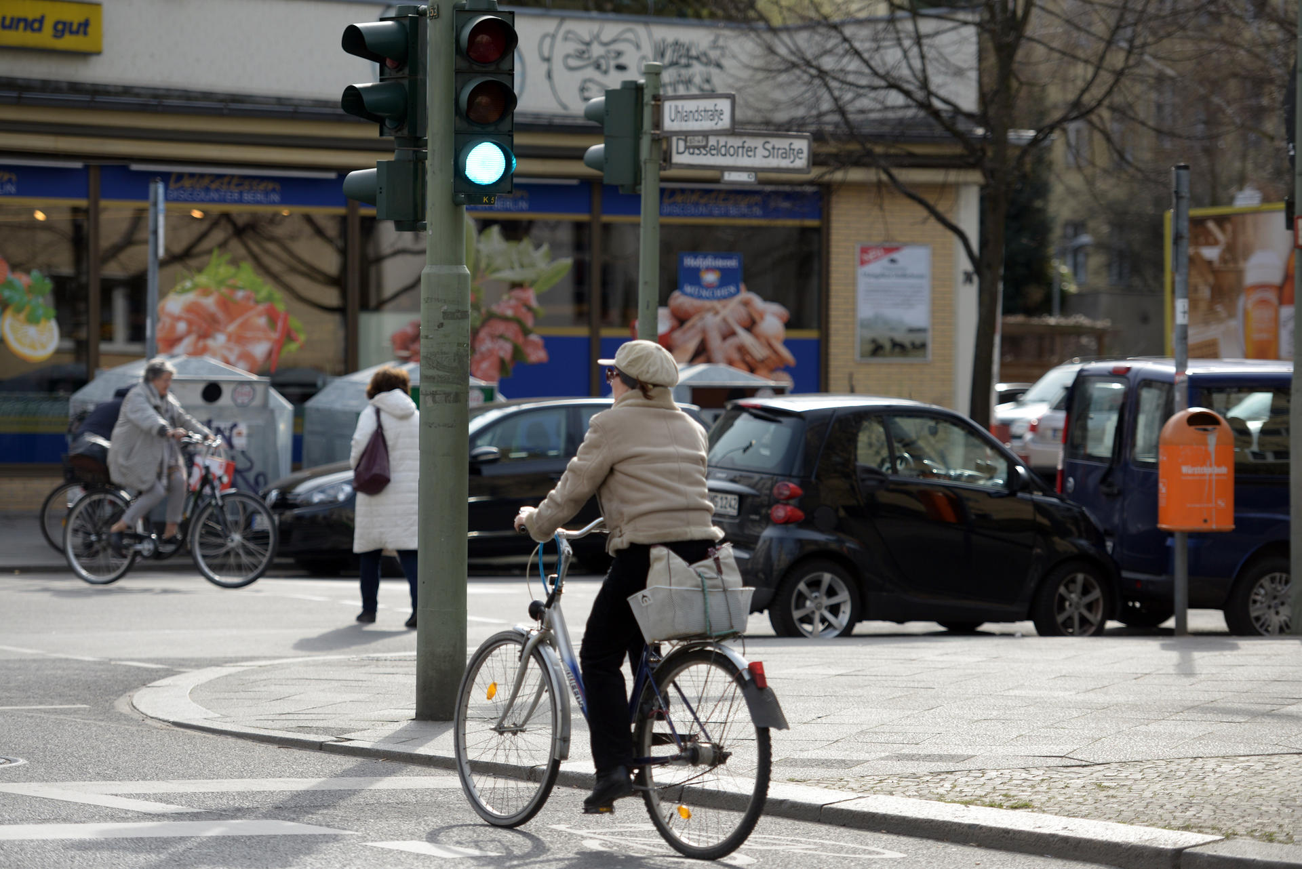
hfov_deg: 16.4
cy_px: 434
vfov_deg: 11.0
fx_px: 4523
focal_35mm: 125
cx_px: 651
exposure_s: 1/3200
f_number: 2.8
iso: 400
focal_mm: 125
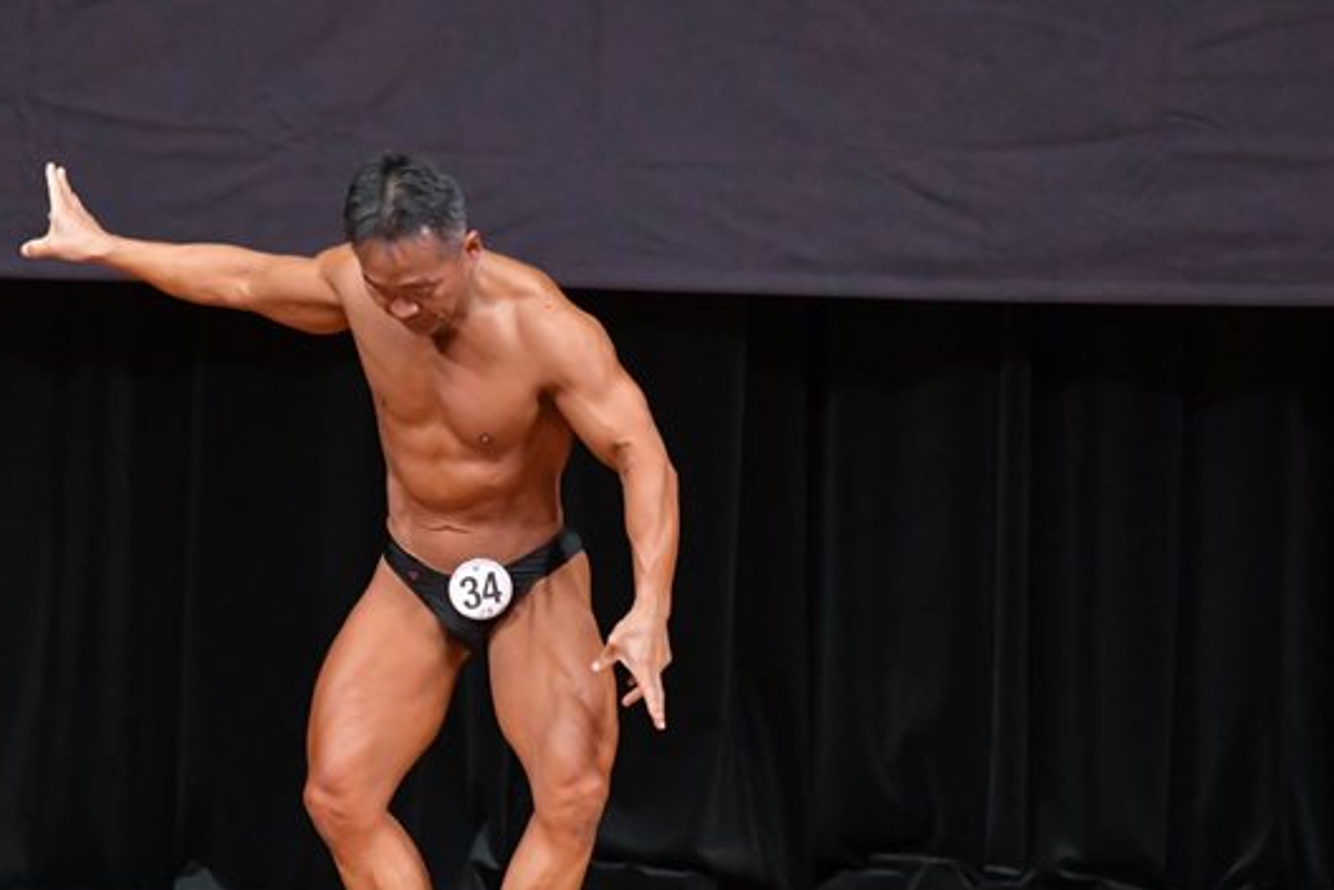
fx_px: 15488
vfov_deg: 3.3
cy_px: 559
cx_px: 504
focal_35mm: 418
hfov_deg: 4.9
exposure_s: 1/400
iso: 5000
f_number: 5.6
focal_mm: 190
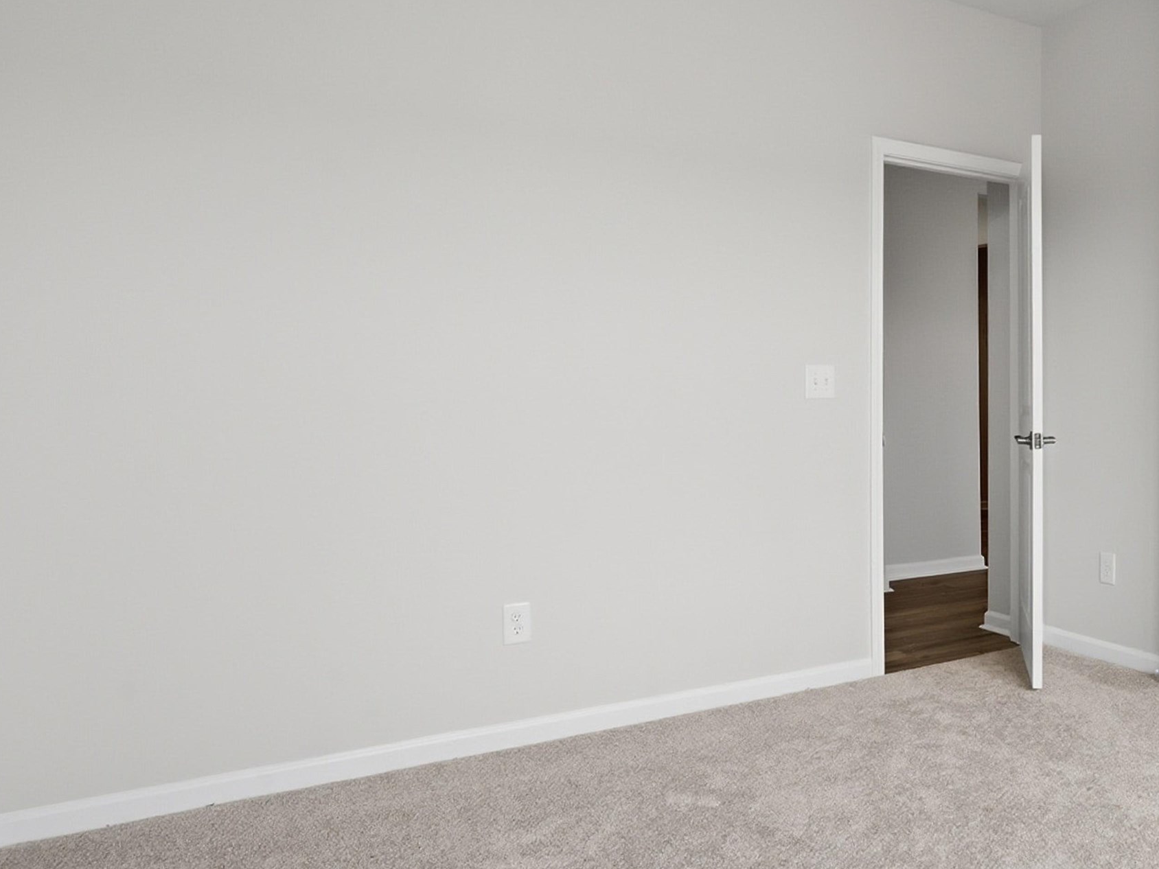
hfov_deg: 58.0
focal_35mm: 28
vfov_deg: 49.7
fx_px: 937
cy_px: 388
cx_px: 947
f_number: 9
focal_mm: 16
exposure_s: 1/400
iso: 200
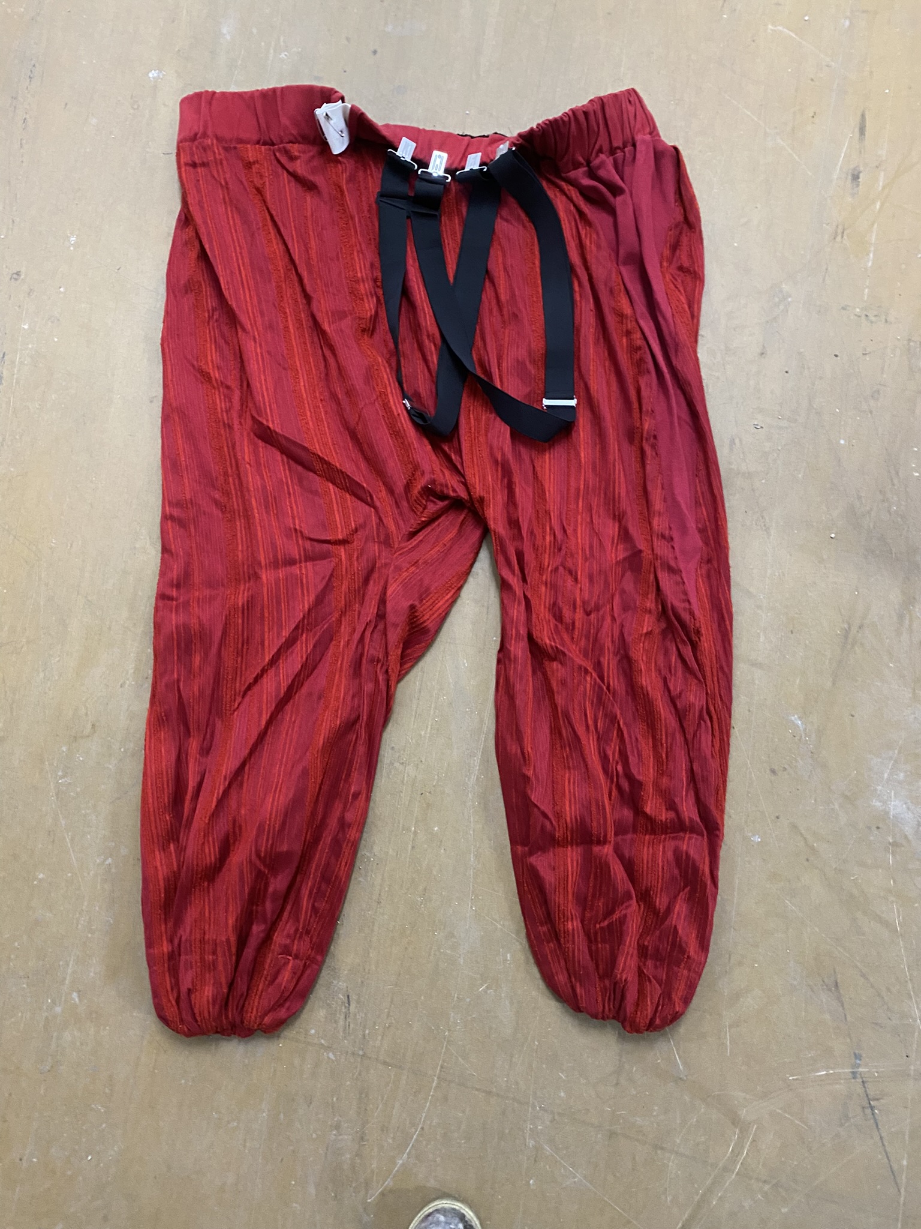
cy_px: 614
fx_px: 922
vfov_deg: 67.3
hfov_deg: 53.1
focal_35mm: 26
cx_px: 460
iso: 640
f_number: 1.8
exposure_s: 1/25
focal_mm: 4.25
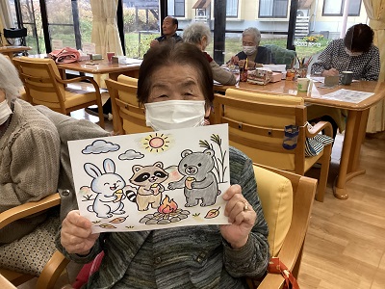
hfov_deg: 58.4
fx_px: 345
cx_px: 192
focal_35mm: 31
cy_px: 144
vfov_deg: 45.4
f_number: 2.4
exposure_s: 1/60
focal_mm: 3.3
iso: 250
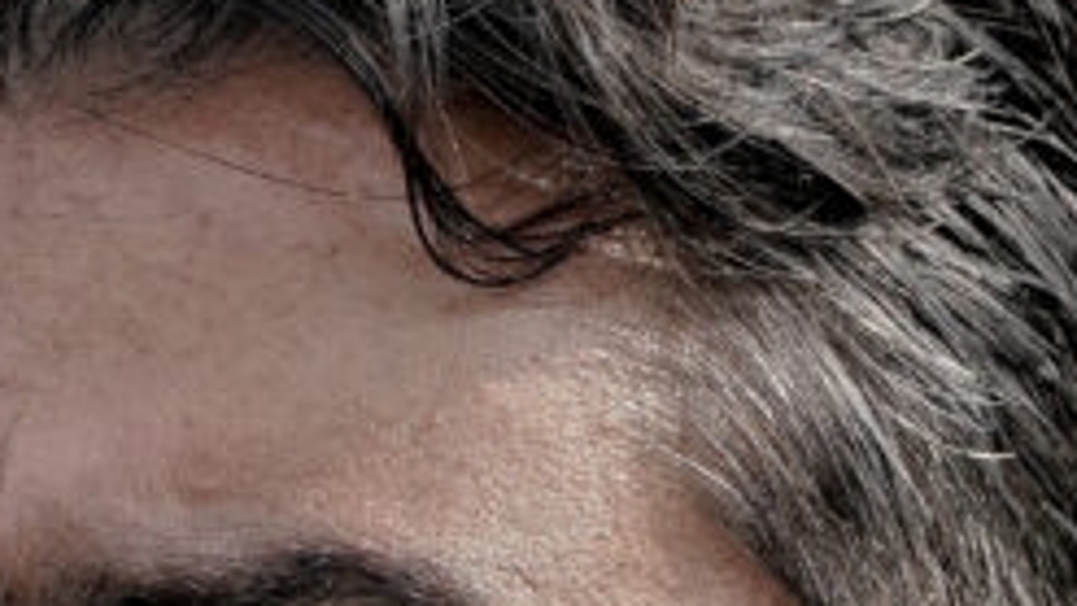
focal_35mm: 1982
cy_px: 796
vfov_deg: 0.6
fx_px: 56608
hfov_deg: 1.1
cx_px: 227
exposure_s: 1/800
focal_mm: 456
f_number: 6.3
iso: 400
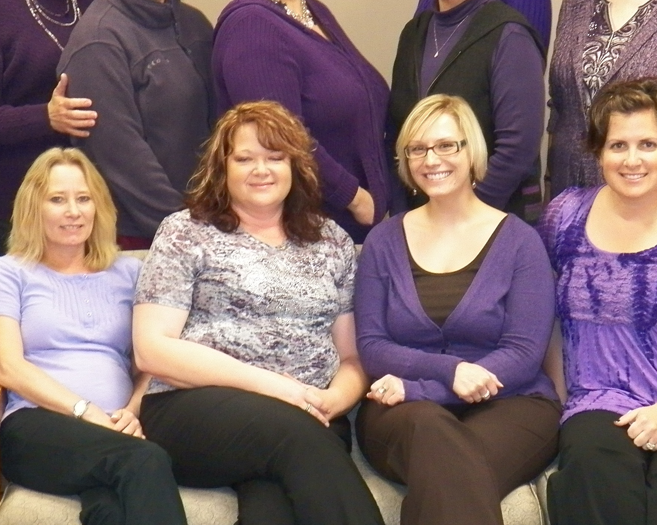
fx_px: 1711
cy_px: 231
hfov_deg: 21.7
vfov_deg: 17.5
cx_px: 412
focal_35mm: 88
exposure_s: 1/30
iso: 400
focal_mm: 7.1
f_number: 3.2
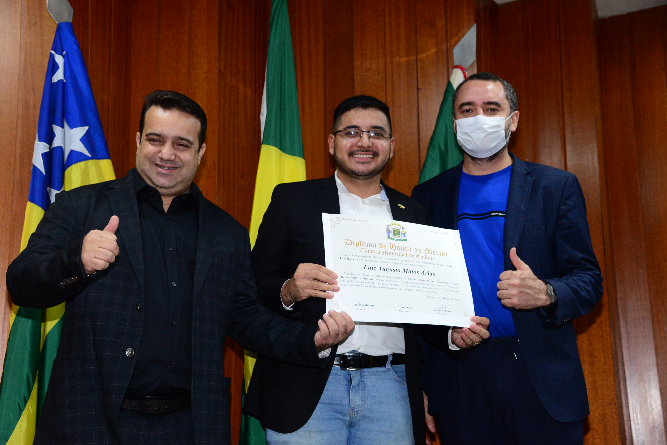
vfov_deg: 27.0
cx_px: 334
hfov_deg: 39.6
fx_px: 927
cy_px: 222
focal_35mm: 50
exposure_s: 1/100
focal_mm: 50
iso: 2500
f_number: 4.5
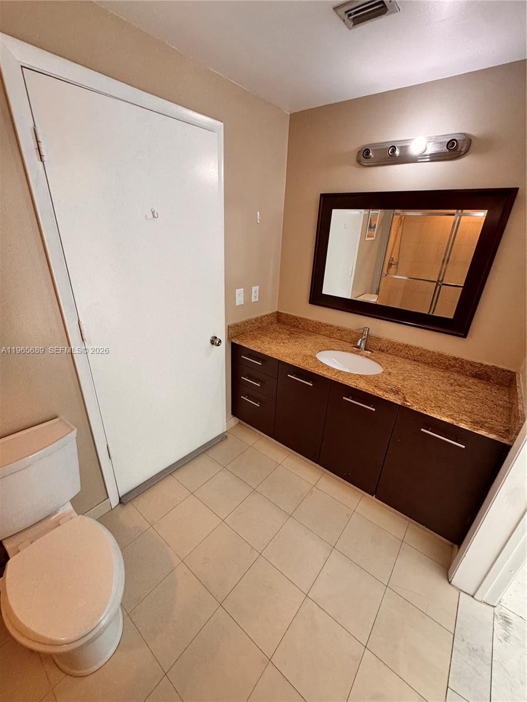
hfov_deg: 85.7
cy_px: 351
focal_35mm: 14
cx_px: 264
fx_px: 284
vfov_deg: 102.1
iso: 250
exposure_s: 1/120
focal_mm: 2.22
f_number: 2.2
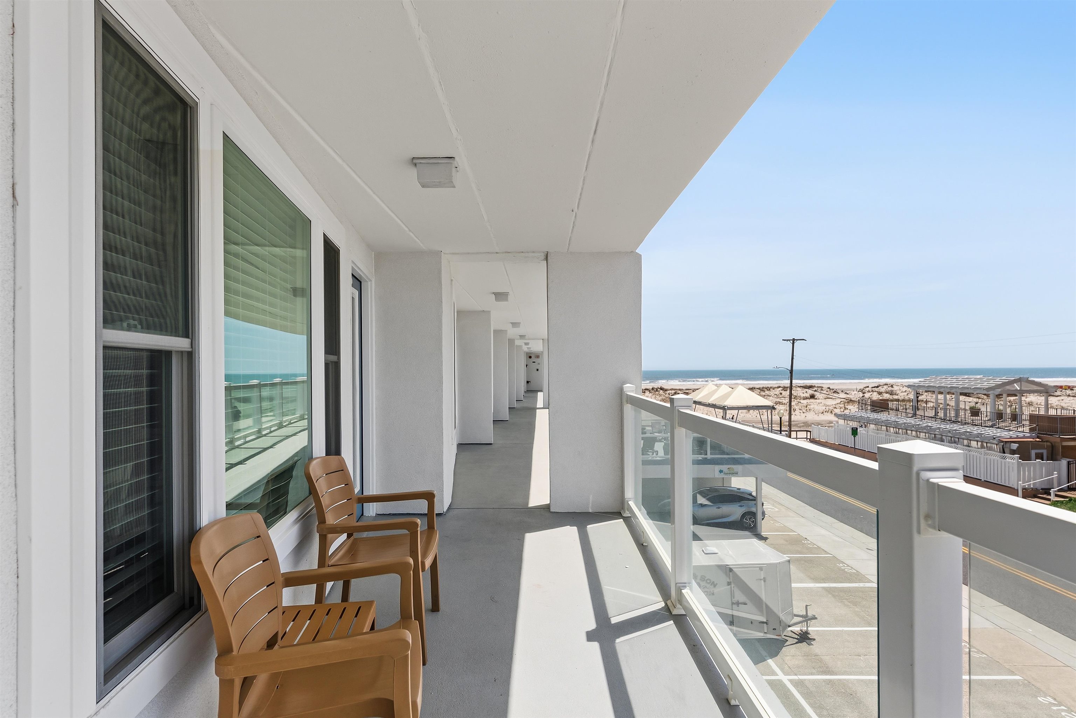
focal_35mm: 17
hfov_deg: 92.3
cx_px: 538
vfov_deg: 69.6
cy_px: 359
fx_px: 517
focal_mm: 17.3
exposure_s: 1/1250
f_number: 7.1
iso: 640
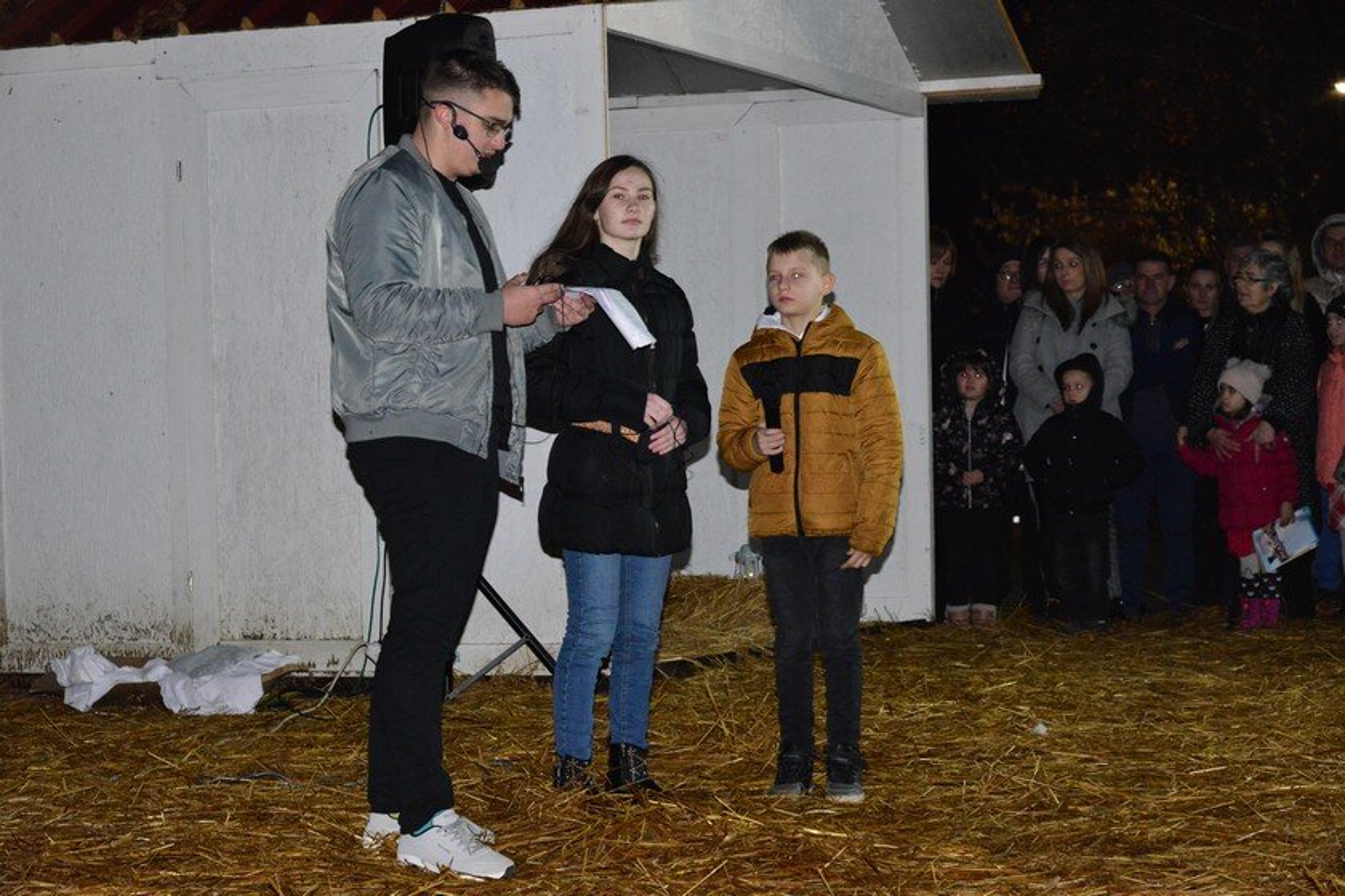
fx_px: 3175
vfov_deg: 16.1
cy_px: 448
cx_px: 672
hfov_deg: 23.9
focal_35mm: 85
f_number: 8
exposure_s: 1/60
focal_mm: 85
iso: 6400
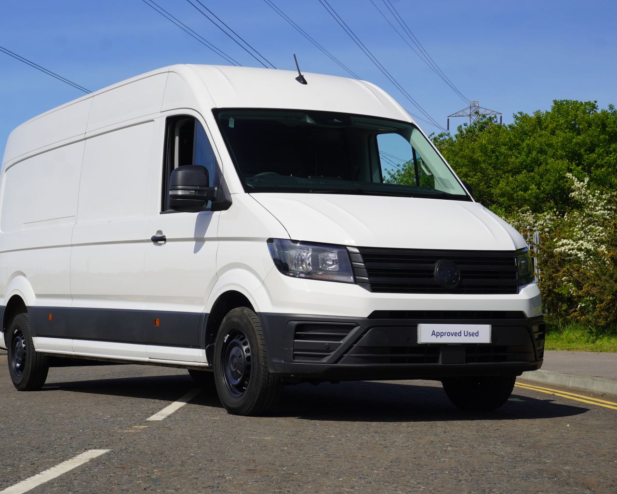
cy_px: 243
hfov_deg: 25.2
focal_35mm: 76
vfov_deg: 20.3
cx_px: 274
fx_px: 1380
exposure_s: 1/160
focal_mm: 43
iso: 100
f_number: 11
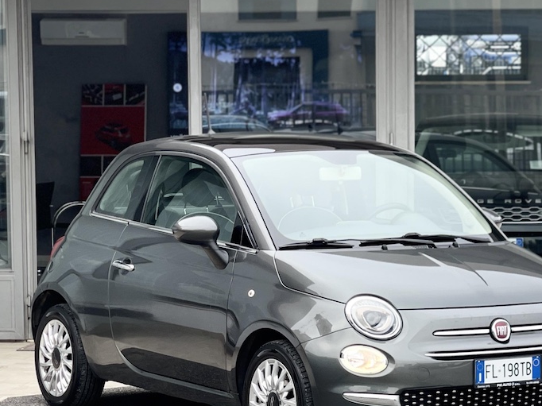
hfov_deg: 16.8
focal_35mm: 117
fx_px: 1831
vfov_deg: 12.6
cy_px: 298
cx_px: 337
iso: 20
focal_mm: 7.5
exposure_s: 1/121
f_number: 2.2
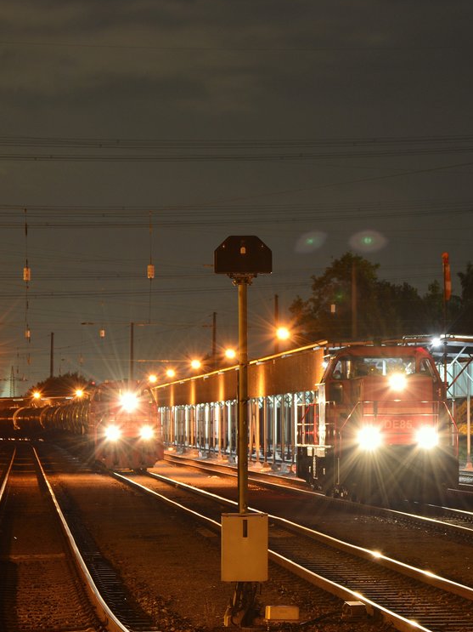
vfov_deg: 12.1
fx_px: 2971
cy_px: 333
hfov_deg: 9.1
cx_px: 374
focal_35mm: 163
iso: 100
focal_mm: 70
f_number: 6.3
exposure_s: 30
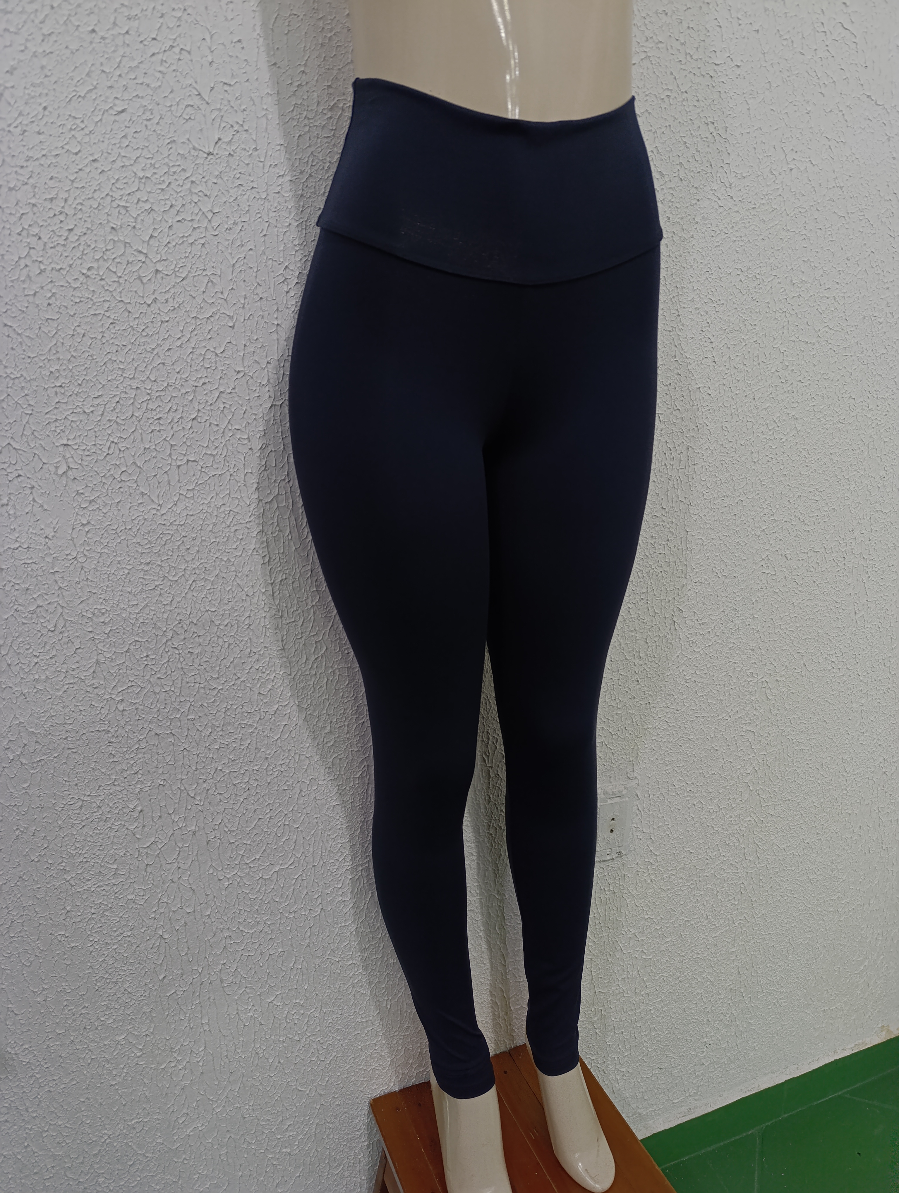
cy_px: 596
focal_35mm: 23
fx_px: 794
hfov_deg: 59.0
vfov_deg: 73.8
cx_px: 450
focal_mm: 6.14
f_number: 1.6
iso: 800
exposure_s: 1/60
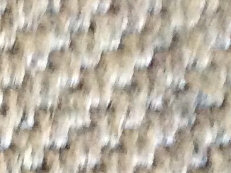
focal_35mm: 216
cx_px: -436
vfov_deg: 6.2
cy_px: 554
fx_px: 1440
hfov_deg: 8.0
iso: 320
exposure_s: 1/17
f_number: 2.4
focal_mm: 3.3
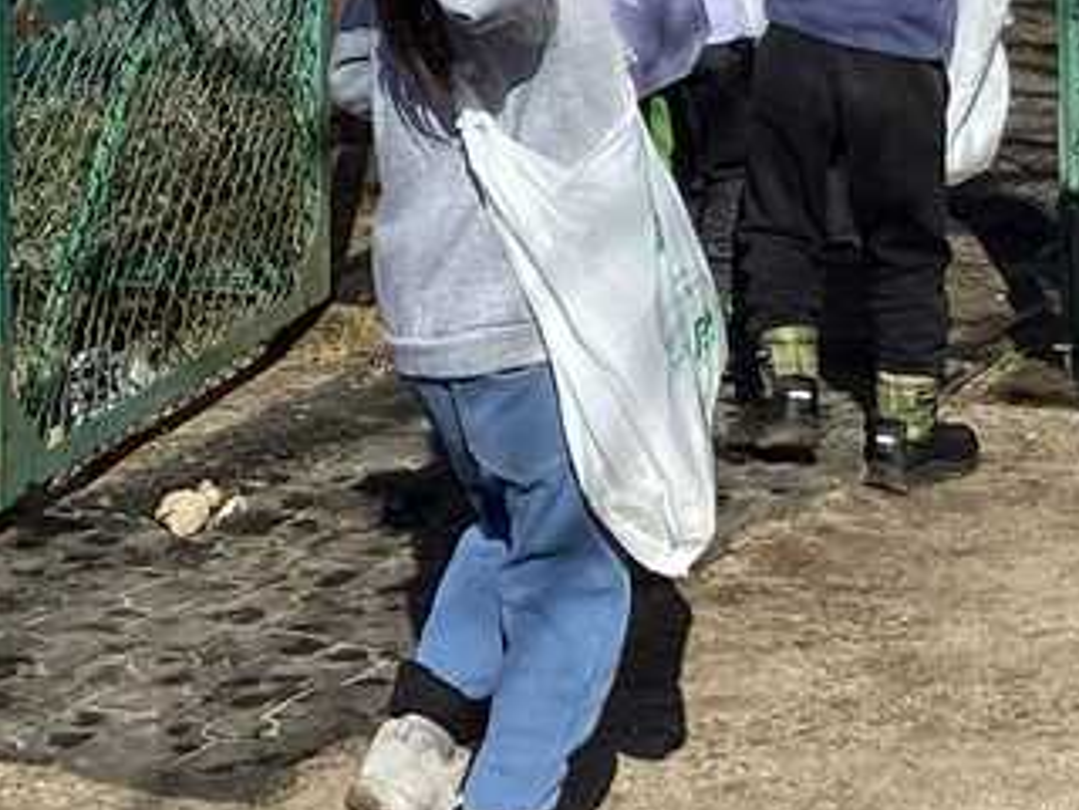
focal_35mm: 124
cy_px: -574
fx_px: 3865
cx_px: 1150
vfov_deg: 11.2
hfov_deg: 15.5
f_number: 2.4
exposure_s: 1/1404
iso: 25
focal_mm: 3.3
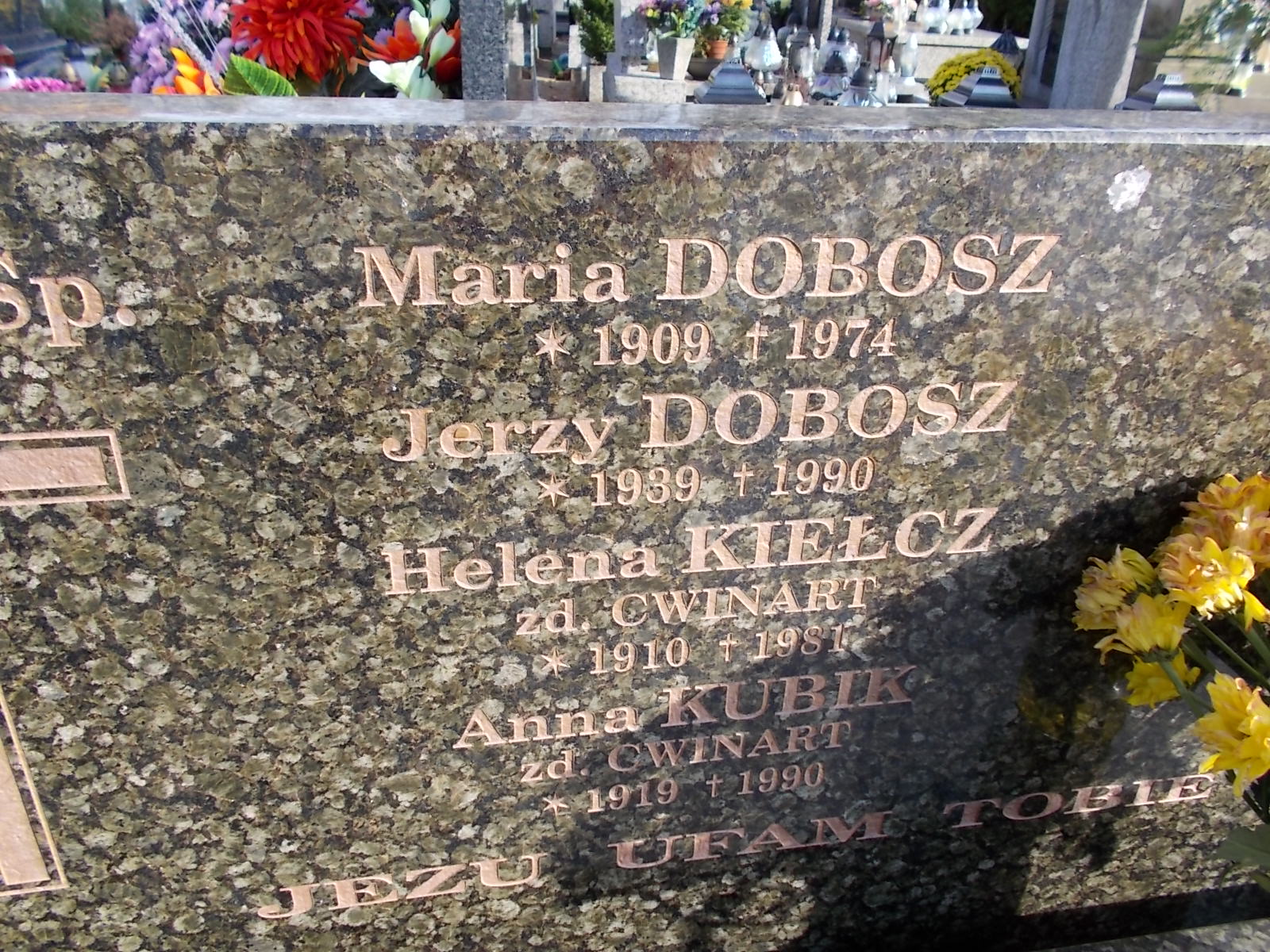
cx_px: 635
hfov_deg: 67.3
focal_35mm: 26
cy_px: 476
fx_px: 954
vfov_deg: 53.1
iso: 80
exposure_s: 1/200
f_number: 3.2
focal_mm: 4.6
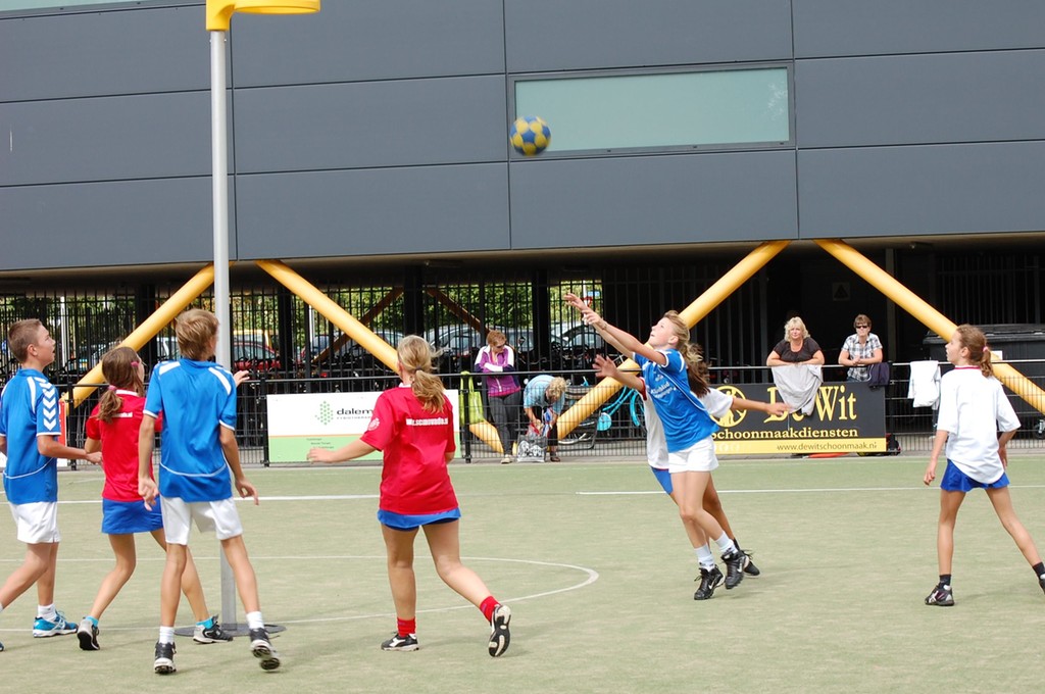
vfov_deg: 16.5
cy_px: 347
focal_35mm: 82
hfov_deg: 24.6
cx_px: 522
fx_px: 2392
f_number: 8
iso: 200
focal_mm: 55
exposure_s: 1/250
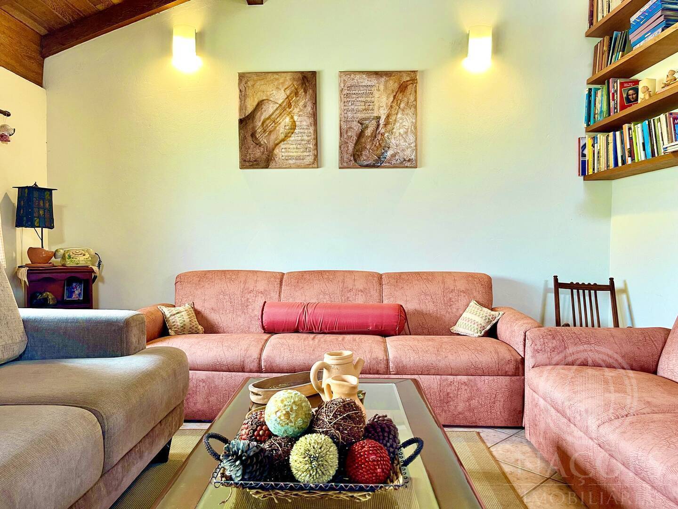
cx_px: 339
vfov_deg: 54.9
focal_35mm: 25
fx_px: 490
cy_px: 254
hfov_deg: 69.4
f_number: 1.6
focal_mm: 5.1
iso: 100
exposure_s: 1/60
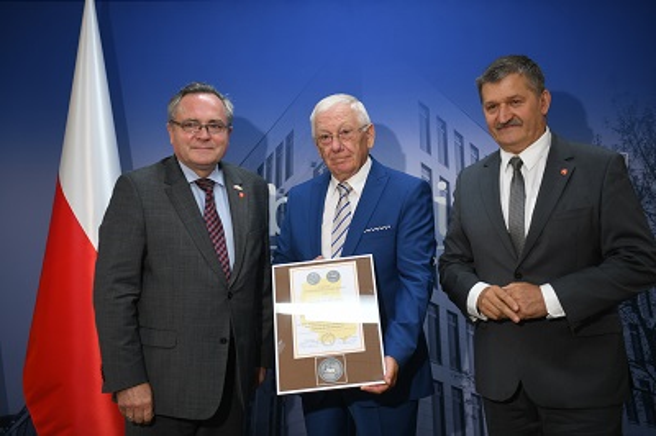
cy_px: 218
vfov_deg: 28.0
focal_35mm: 48
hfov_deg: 41.1
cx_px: 328
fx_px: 874
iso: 320
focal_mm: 48
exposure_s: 1/60
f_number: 2.8
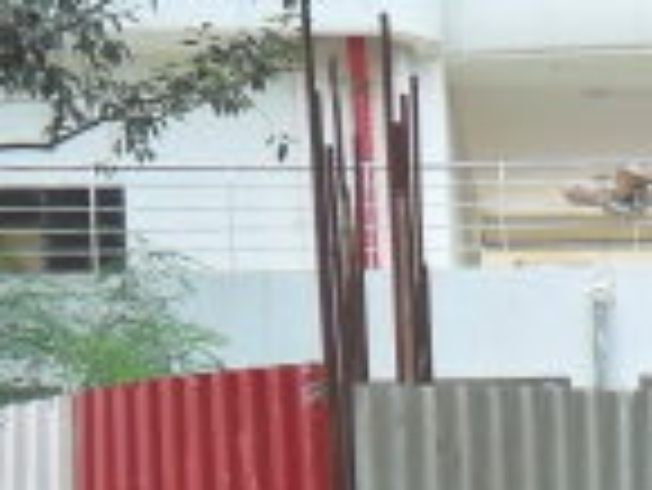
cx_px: 1264
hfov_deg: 11.1
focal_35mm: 163
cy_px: 899
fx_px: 3073
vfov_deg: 8.7
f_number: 4
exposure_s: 1/250
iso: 100
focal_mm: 6.6
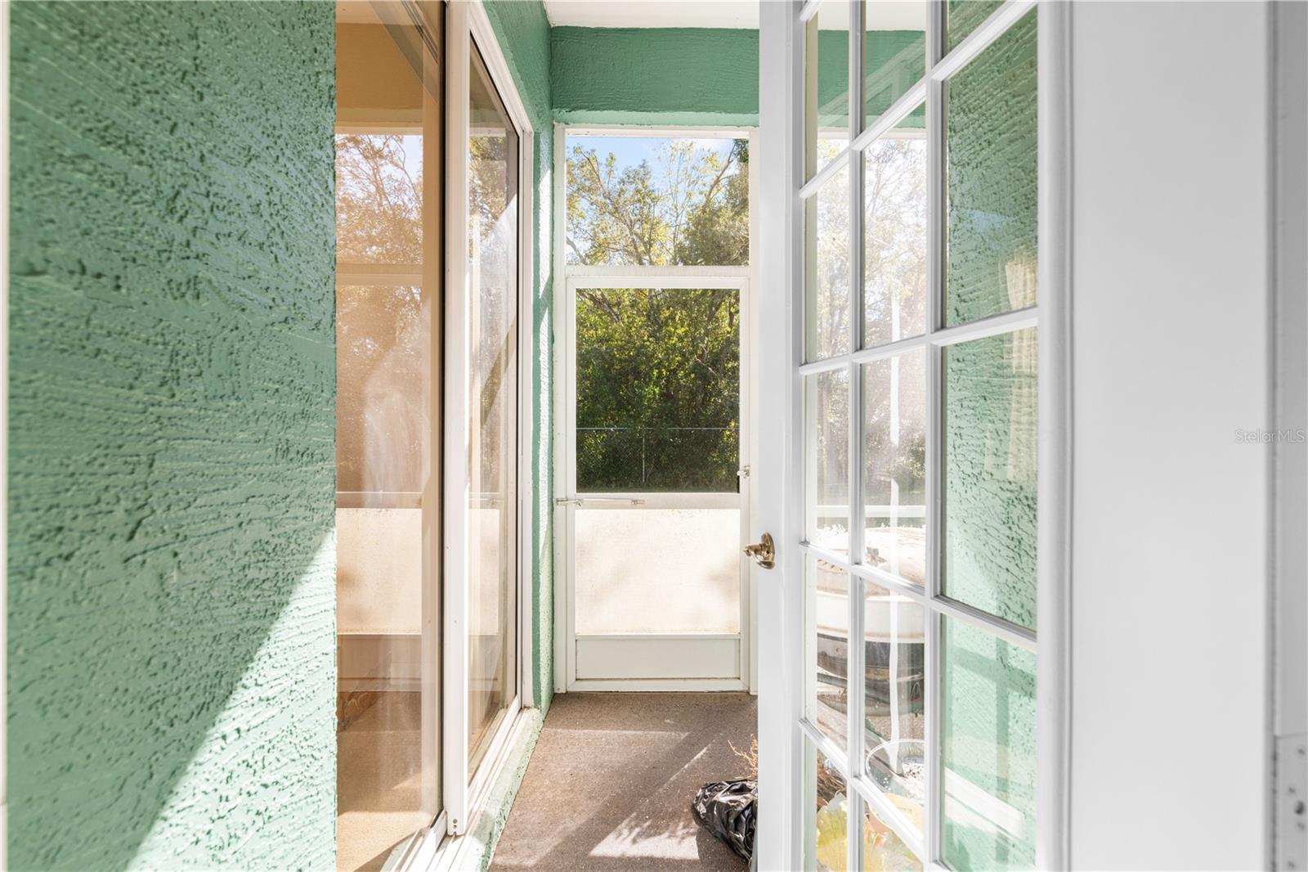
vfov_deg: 77.3
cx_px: 654
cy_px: 436
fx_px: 545
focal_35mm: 15
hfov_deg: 100.4
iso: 320
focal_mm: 15
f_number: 7.1
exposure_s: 1/200
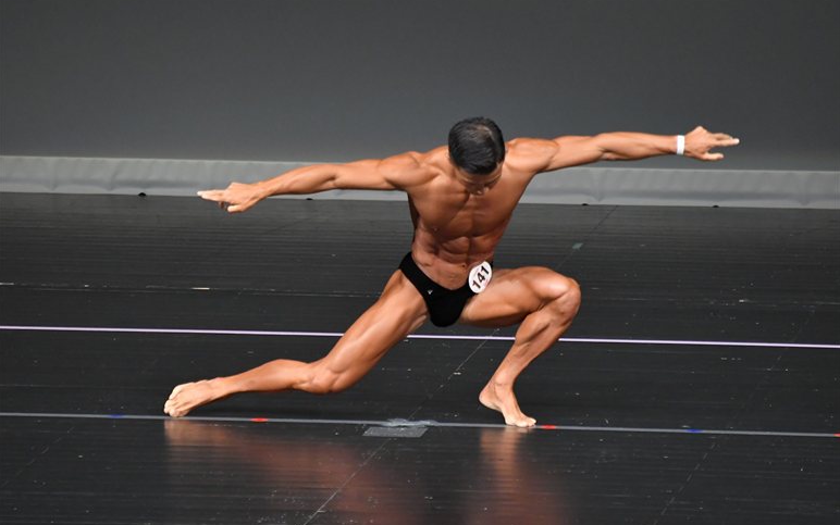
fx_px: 10534
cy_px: 273
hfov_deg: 4.6
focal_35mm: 460
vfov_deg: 2.9
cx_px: 419
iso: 4000
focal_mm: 300
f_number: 5.6
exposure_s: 1/400
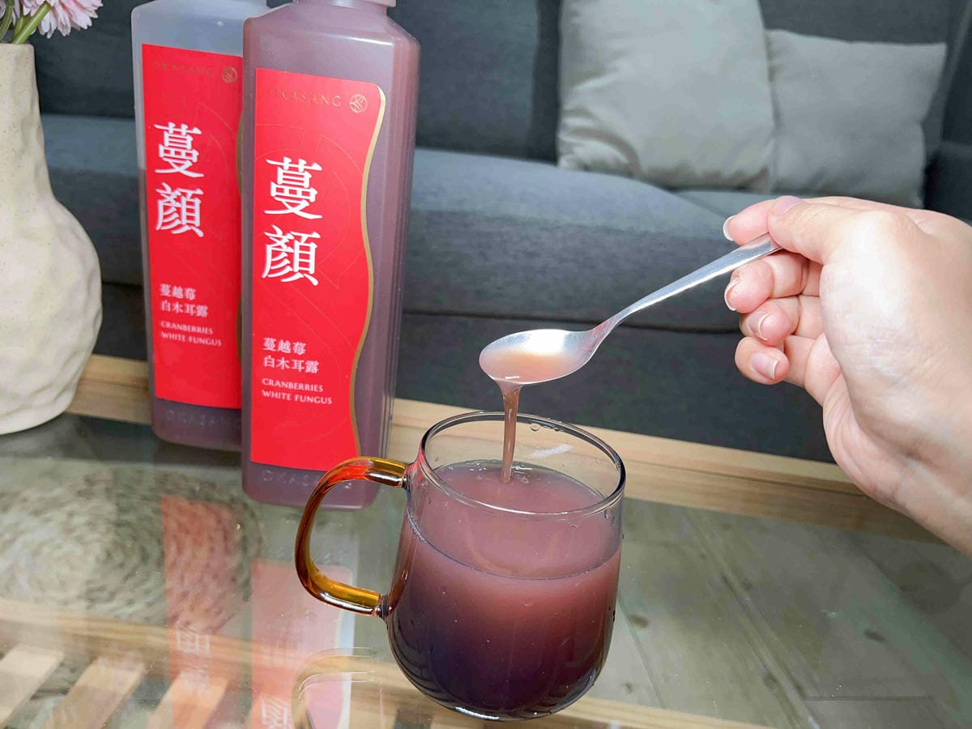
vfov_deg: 53.1
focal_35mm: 26
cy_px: 364
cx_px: 486
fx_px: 730
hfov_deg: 67.3
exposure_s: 1/120
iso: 64
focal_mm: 5.7
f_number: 1.5
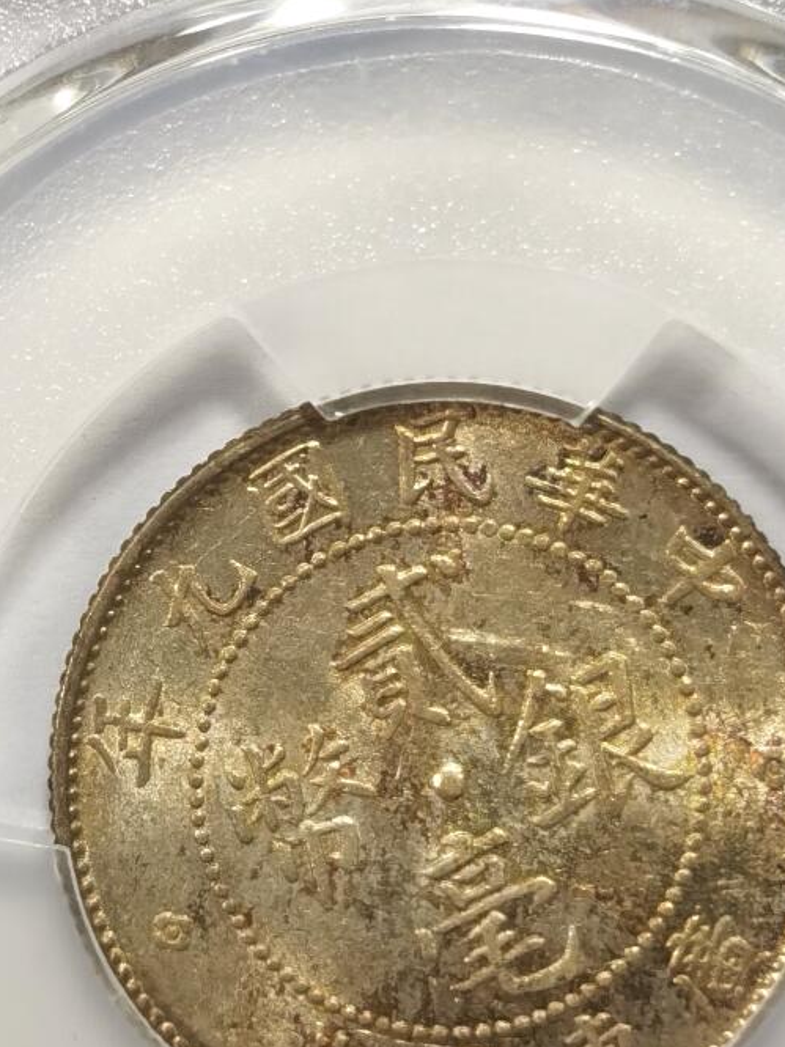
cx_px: 428
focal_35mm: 146
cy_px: 380
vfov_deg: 13.5
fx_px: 4417
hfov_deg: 10.2
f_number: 16
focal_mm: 5.56
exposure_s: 1/100
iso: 125
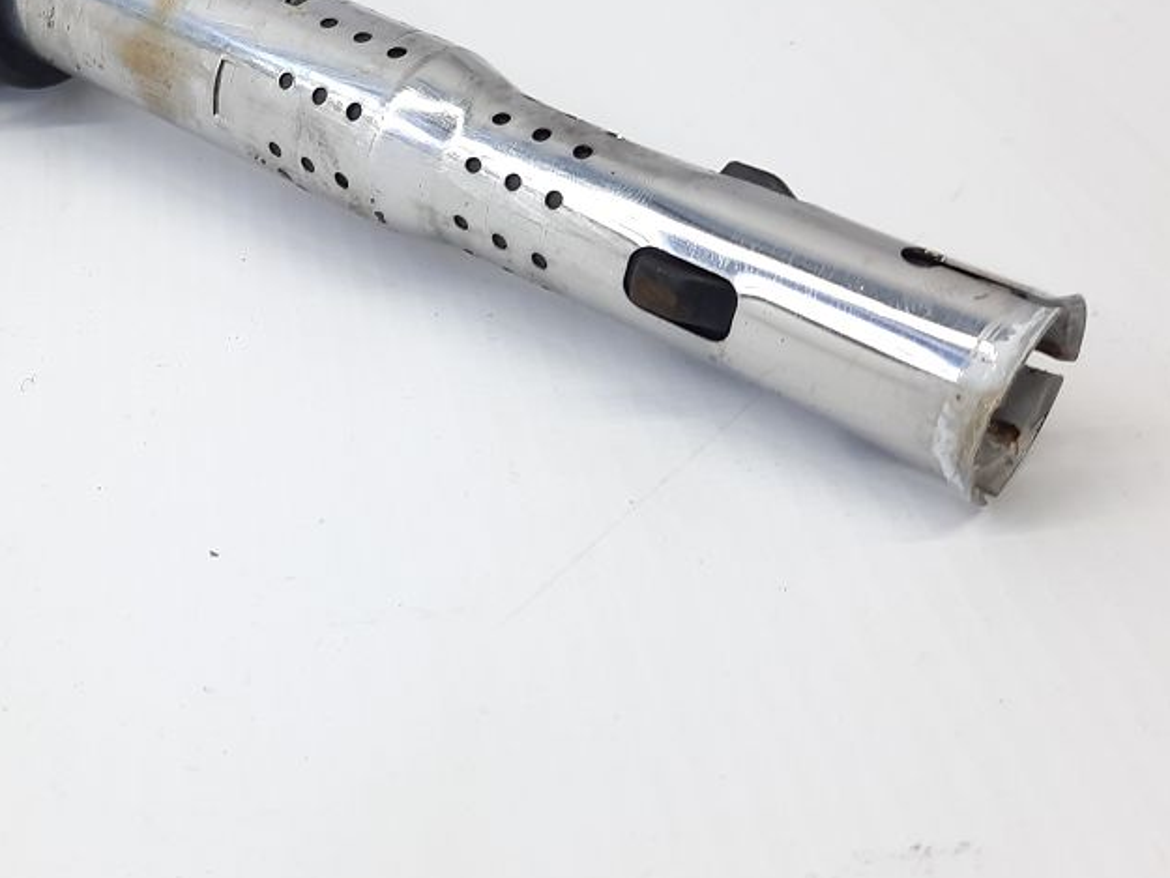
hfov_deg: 37.7
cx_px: 176
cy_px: 251
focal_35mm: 48
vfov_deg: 29.9
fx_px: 1623
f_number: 2
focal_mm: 4.6
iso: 64
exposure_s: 1/50
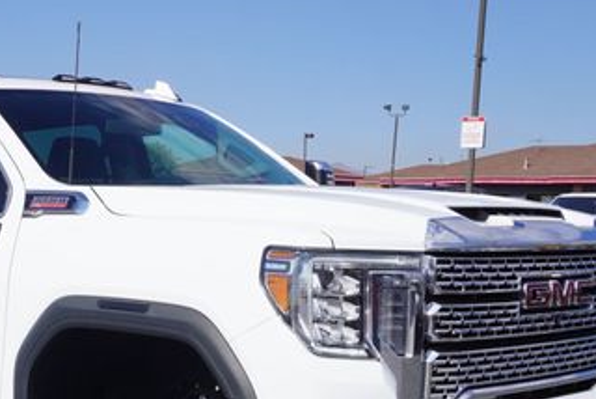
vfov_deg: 18.6
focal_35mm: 72
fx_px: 1193
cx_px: 97
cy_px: 382
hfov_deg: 27.3
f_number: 11
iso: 100
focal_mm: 24
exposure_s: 1/200
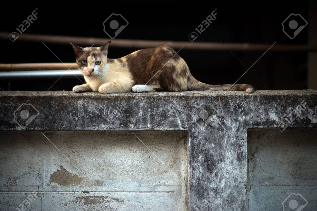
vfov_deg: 10.7
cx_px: 158
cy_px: 106
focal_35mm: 128
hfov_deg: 16.1
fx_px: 1121
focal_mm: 85
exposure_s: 1/250
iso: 100
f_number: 1.8
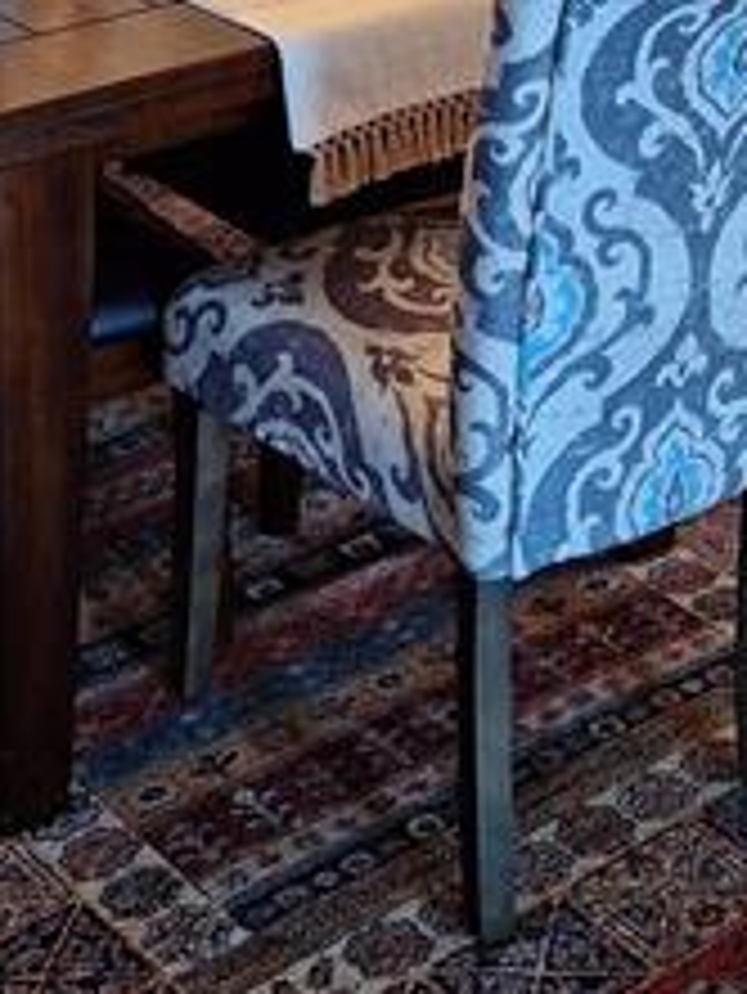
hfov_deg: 18.3
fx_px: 2300
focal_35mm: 80
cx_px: 140
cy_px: -148
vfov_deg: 22.7
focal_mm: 5.54
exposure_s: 1/50
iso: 250
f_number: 1.8
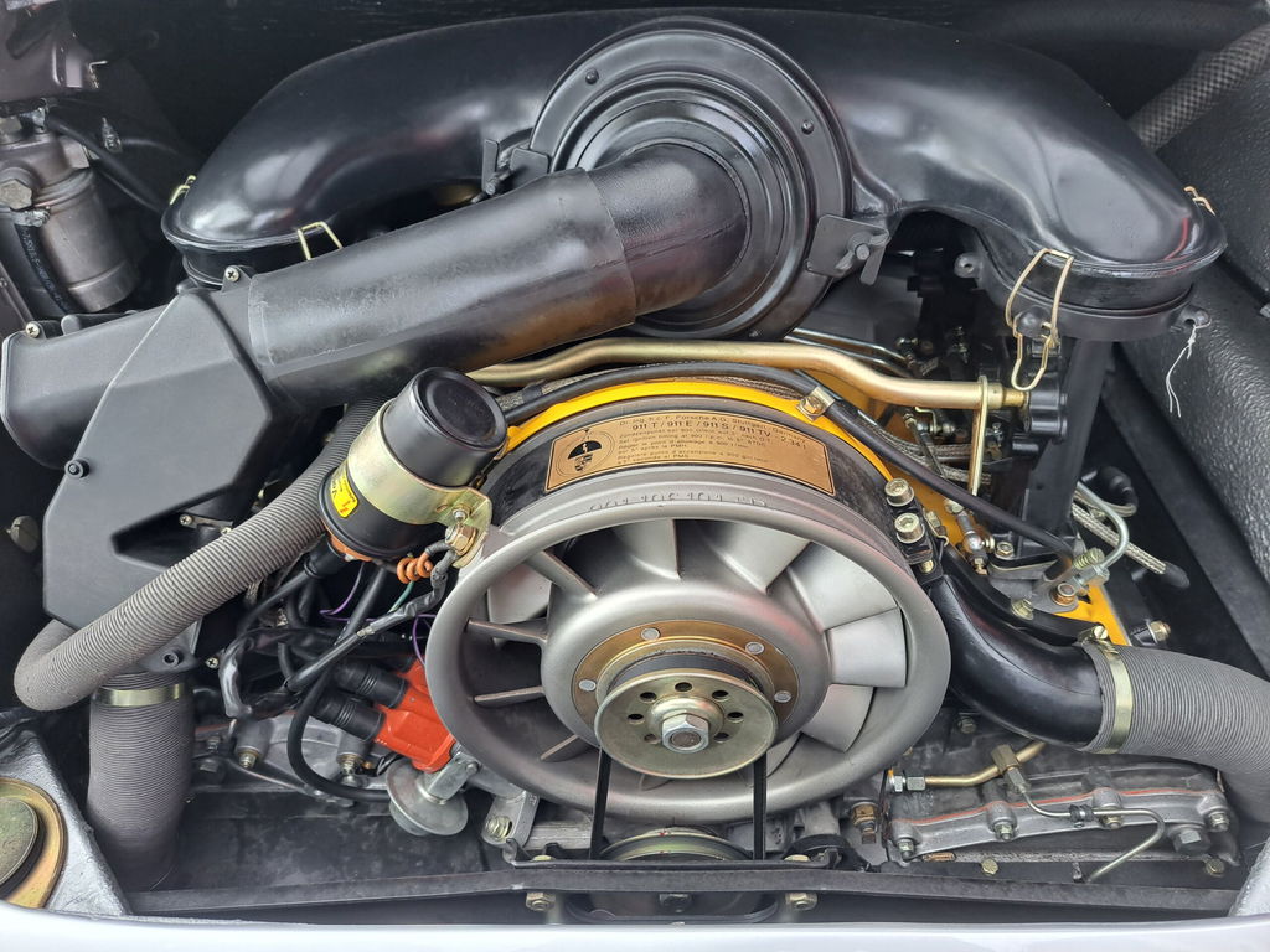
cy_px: 476
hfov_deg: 71.6
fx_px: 881
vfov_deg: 56.8
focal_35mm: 24
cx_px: 635
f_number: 1.8
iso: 50
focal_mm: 5.23
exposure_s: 1/100
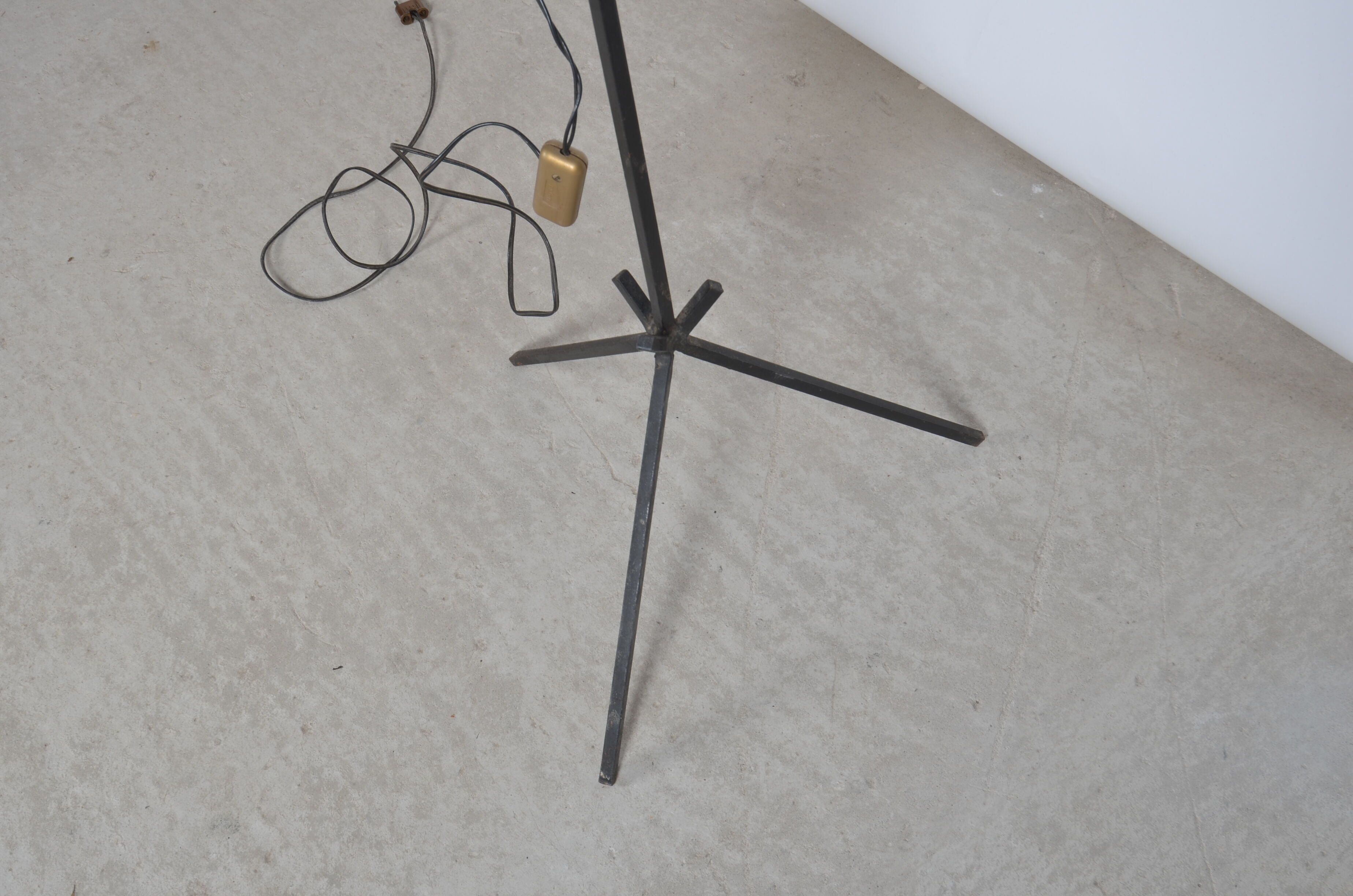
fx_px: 1350
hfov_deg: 53.2
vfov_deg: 36.7
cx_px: 676
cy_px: 448
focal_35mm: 36
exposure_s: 1/125
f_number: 11
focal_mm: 24
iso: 100
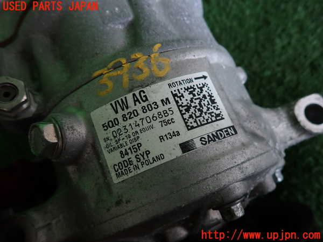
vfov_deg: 54.9
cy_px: 121
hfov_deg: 69.4
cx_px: 162
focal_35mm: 25
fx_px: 233
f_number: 2
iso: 160
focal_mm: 4.5
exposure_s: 1/60
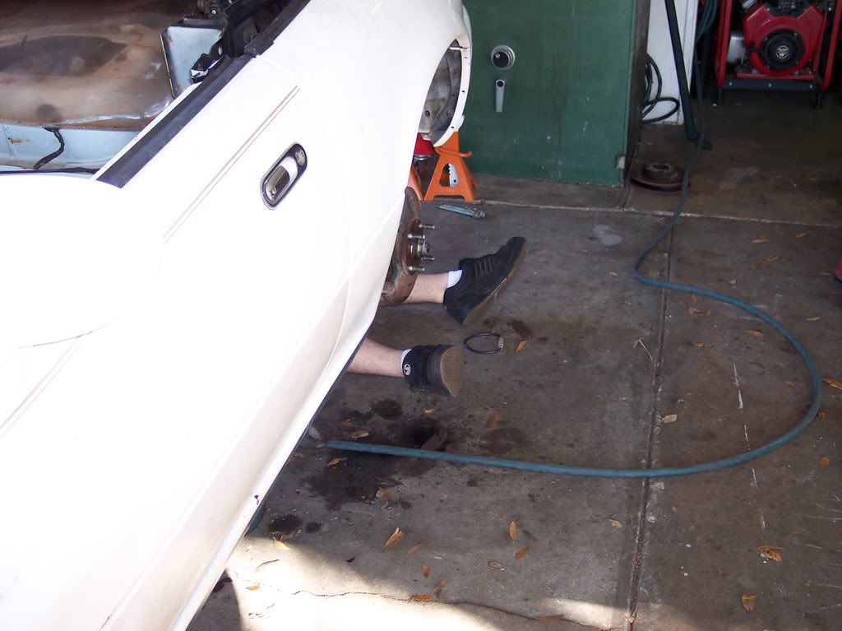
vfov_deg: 37.7
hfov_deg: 49.0
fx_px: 924
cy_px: 316
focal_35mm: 38
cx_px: 421
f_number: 2.8
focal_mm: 8
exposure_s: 1/60
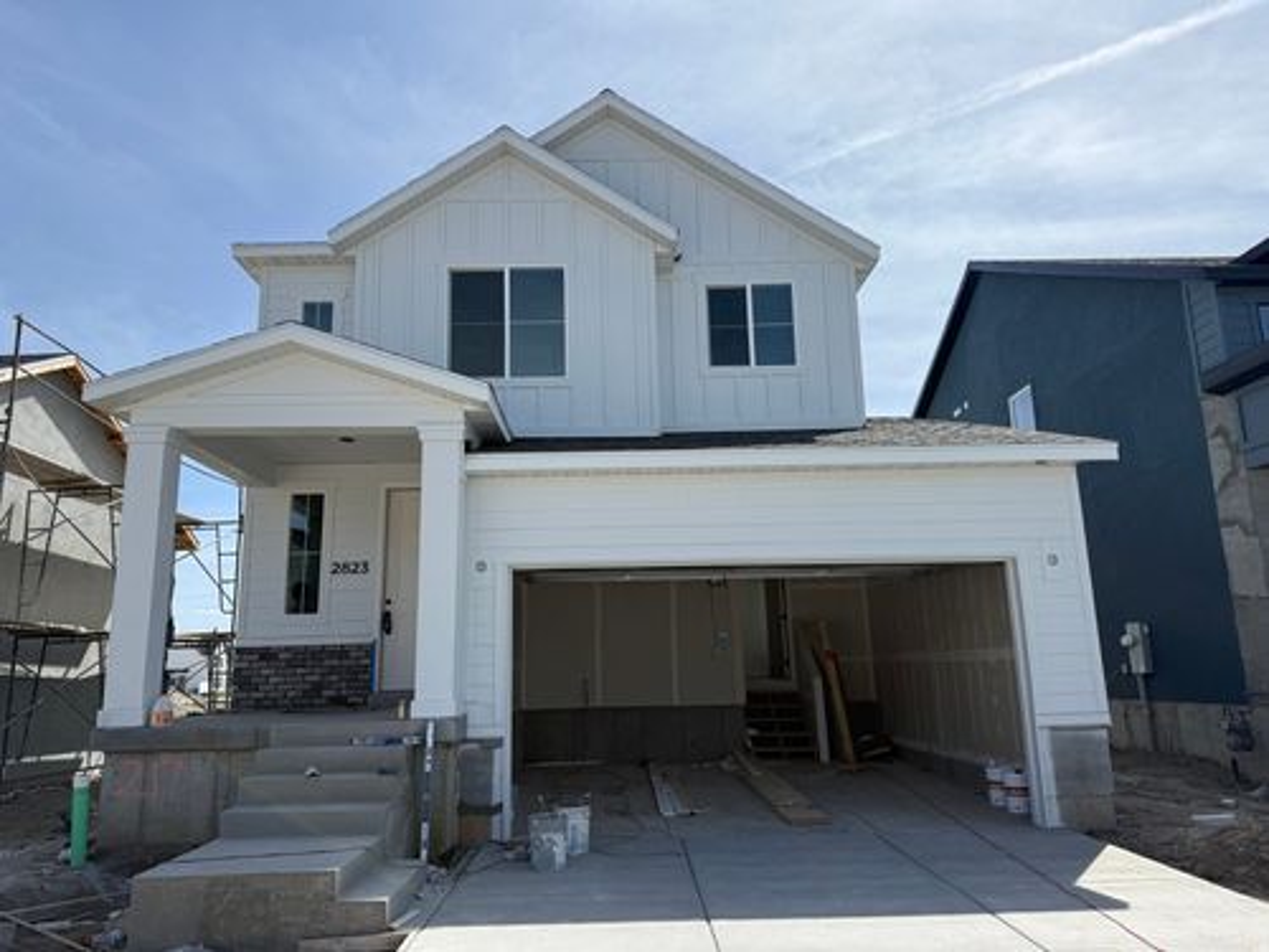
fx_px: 880
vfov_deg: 56.8
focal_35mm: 24
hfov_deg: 71.6
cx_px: 634
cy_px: 476
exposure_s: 1/6711
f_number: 1.78
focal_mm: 6.76
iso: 80
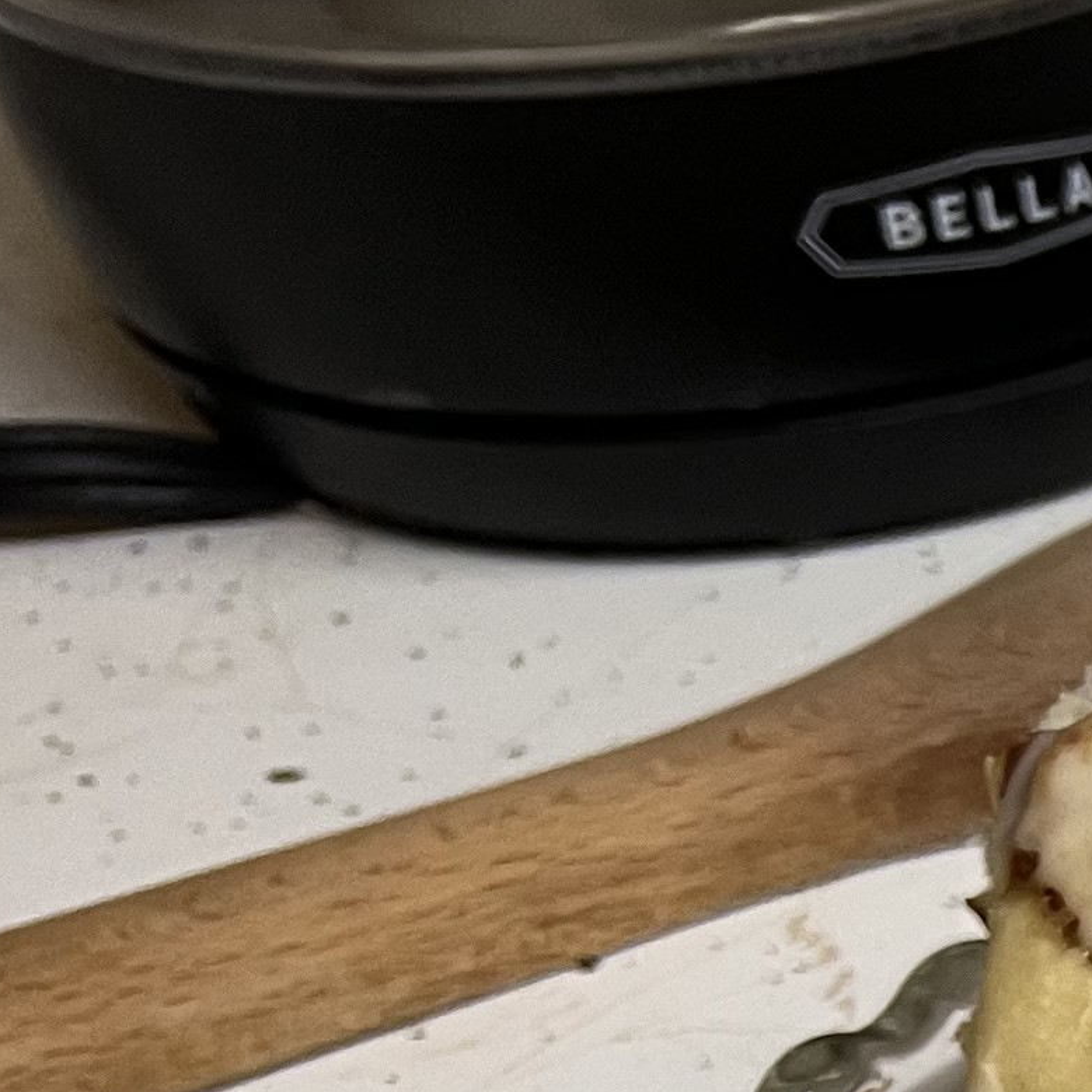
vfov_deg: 13.4
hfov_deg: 11.8
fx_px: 4247
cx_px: 2679
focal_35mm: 119
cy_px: 1857
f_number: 1.5
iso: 80
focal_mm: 5.7
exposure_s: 1/60
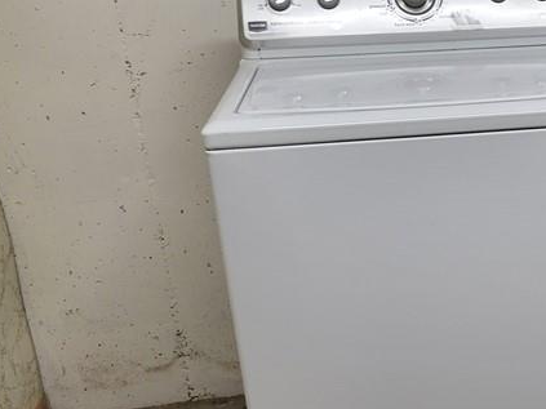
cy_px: 226
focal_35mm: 63
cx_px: 634
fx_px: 993
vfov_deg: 23.3
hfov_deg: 27.5
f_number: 1.8
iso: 200
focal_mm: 5.4
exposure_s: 1/60
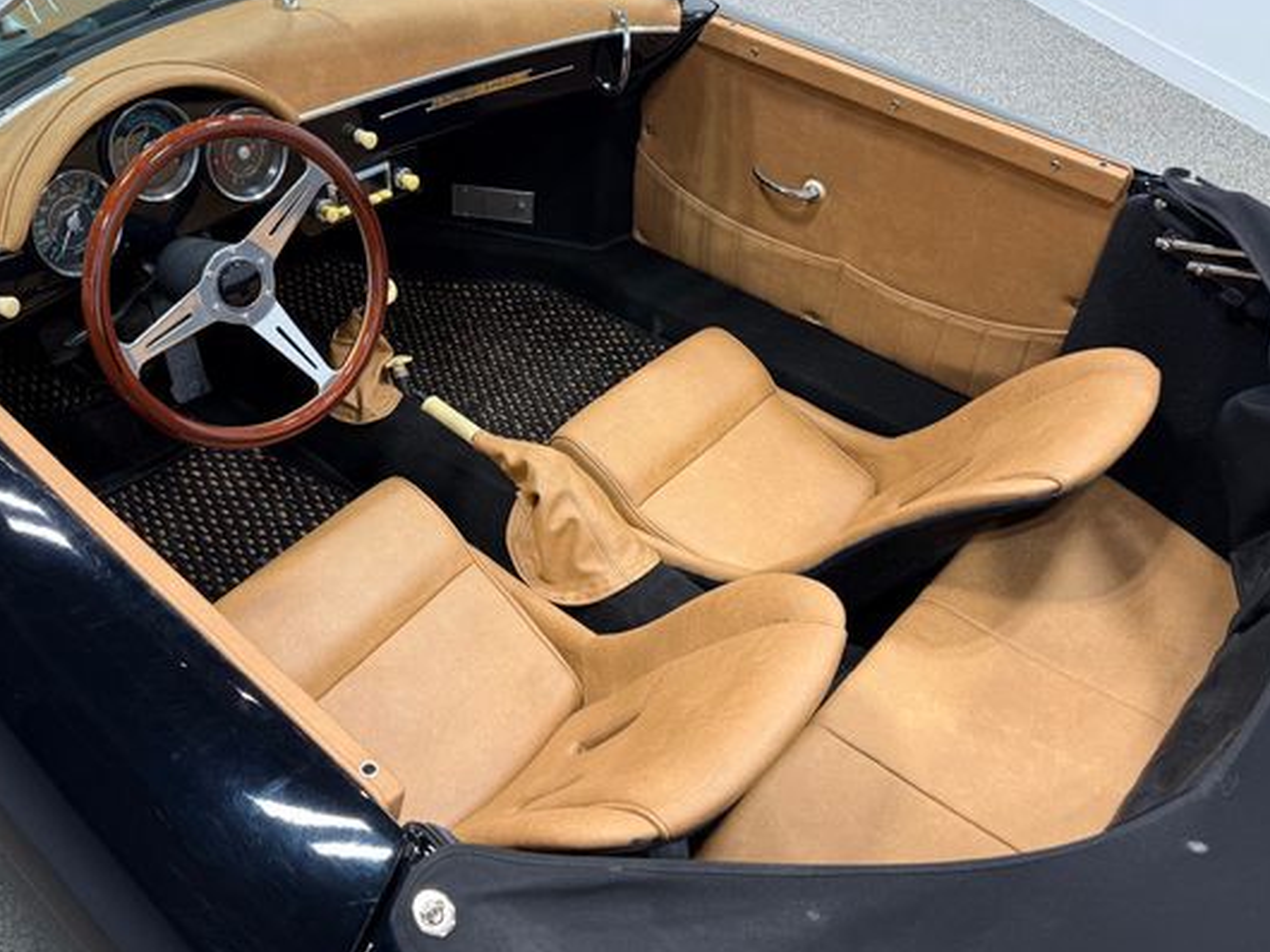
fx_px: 1063
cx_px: 551
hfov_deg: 61.5
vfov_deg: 48.1
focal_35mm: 29
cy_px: 422
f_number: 1.78
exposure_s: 1/120
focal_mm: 6.76
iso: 80
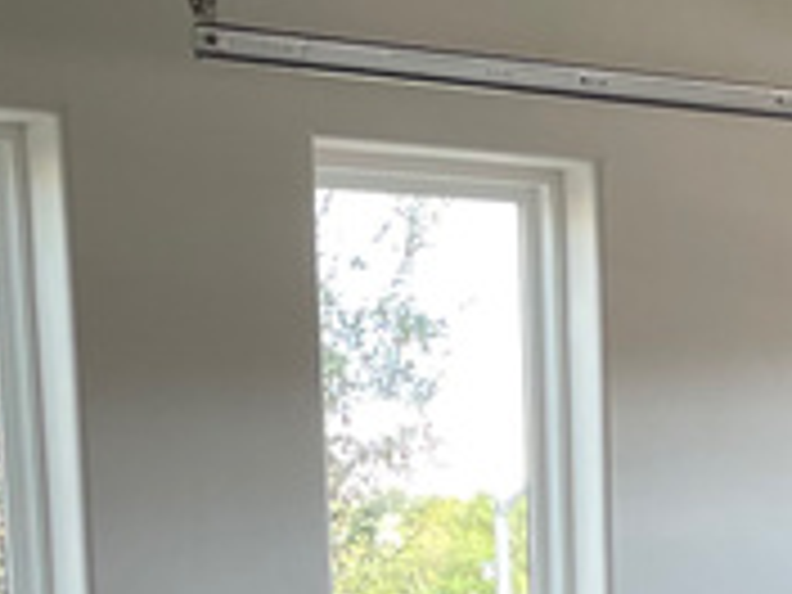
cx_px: 760
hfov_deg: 12.9
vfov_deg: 9.1
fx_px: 3455
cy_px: 1287
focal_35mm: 151
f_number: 1.6
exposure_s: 1/121
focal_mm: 4.2
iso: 80
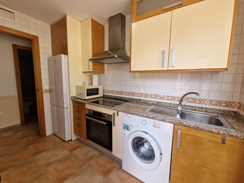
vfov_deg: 89.9
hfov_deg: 106.2
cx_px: 122
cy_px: 92
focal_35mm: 13
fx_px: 92
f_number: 2.2
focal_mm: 2.2
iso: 50
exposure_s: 1/131
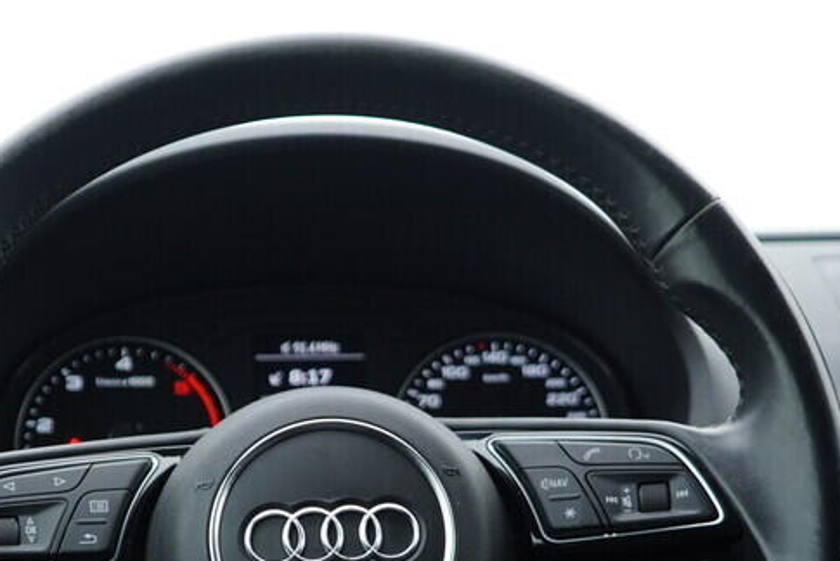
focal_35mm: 76
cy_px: 470
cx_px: 253
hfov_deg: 26.4
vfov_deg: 17.8
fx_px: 1774
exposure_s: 1/40
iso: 125
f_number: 2.8
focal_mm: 24
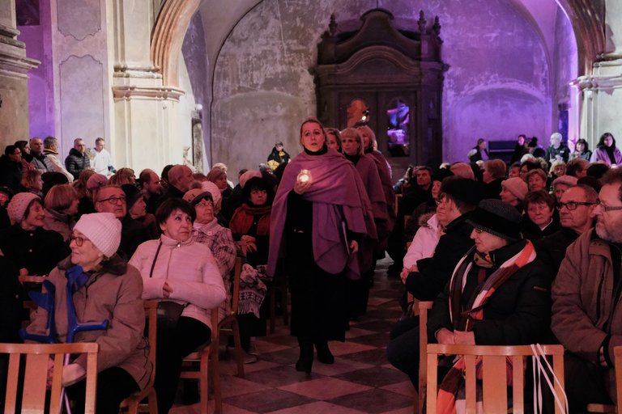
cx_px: 311
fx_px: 933
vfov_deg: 25.1
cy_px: 207
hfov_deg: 36.9
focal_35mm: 54
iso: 12800
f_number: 3.6
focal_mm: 35.8
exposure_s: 1/26
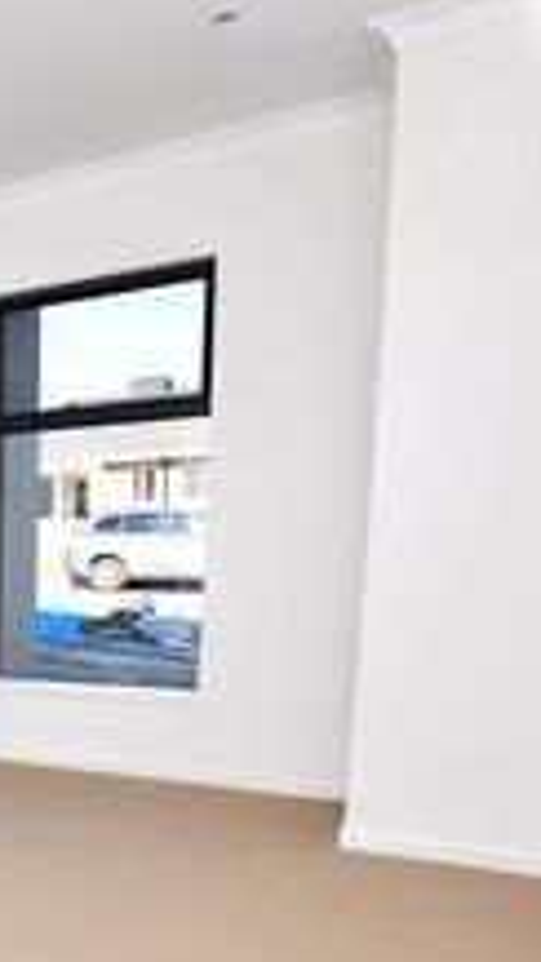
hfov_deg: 25.2
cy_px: 685
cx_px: -293
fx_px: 867
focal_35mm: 34
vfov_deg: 56.0
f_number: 5
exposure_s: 1/100
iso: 100
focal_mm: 10
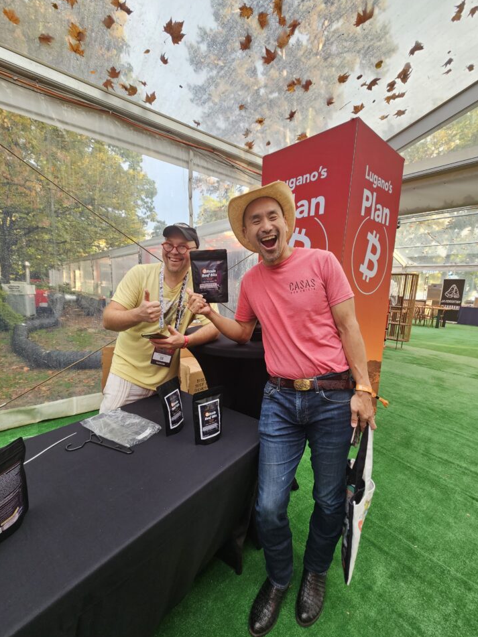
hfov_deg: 85.6
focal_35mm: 14
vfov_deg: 102.0
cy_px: 335
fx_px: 258
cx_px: 234
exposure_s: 1/100
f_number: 2.2
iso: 80
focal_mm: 2.2
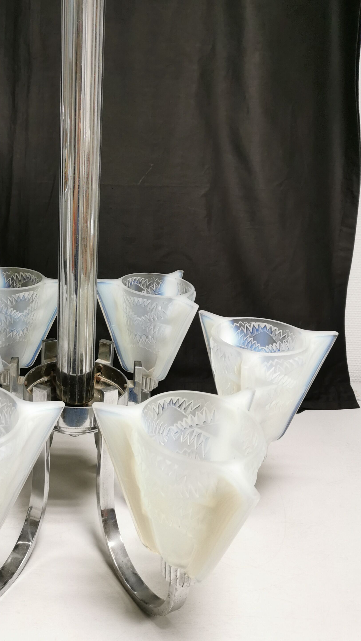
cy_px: 244
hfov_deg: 31.3
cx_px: 80
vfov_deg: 53.5
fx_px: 630
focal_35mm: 37
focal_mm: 5.58
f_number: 1.8
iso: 125
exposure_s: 1/50
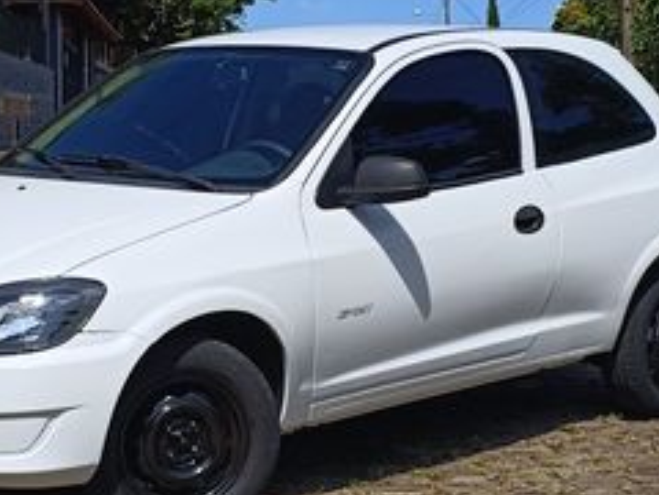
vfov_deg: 28.4
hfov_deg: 37.4
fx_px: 971
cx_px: 266
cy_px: 173
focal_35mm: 51
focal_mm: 4.94
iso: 50
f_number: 1.5
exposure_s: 1/3891
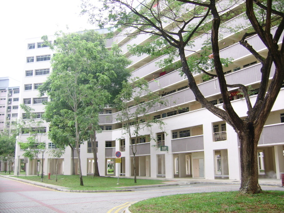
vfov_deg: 40.7
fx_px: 287
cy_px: 106
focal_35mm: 35
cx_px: 142
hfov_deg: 52.6
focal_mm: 5.95
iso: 50
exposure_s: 1/148
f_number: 2.8
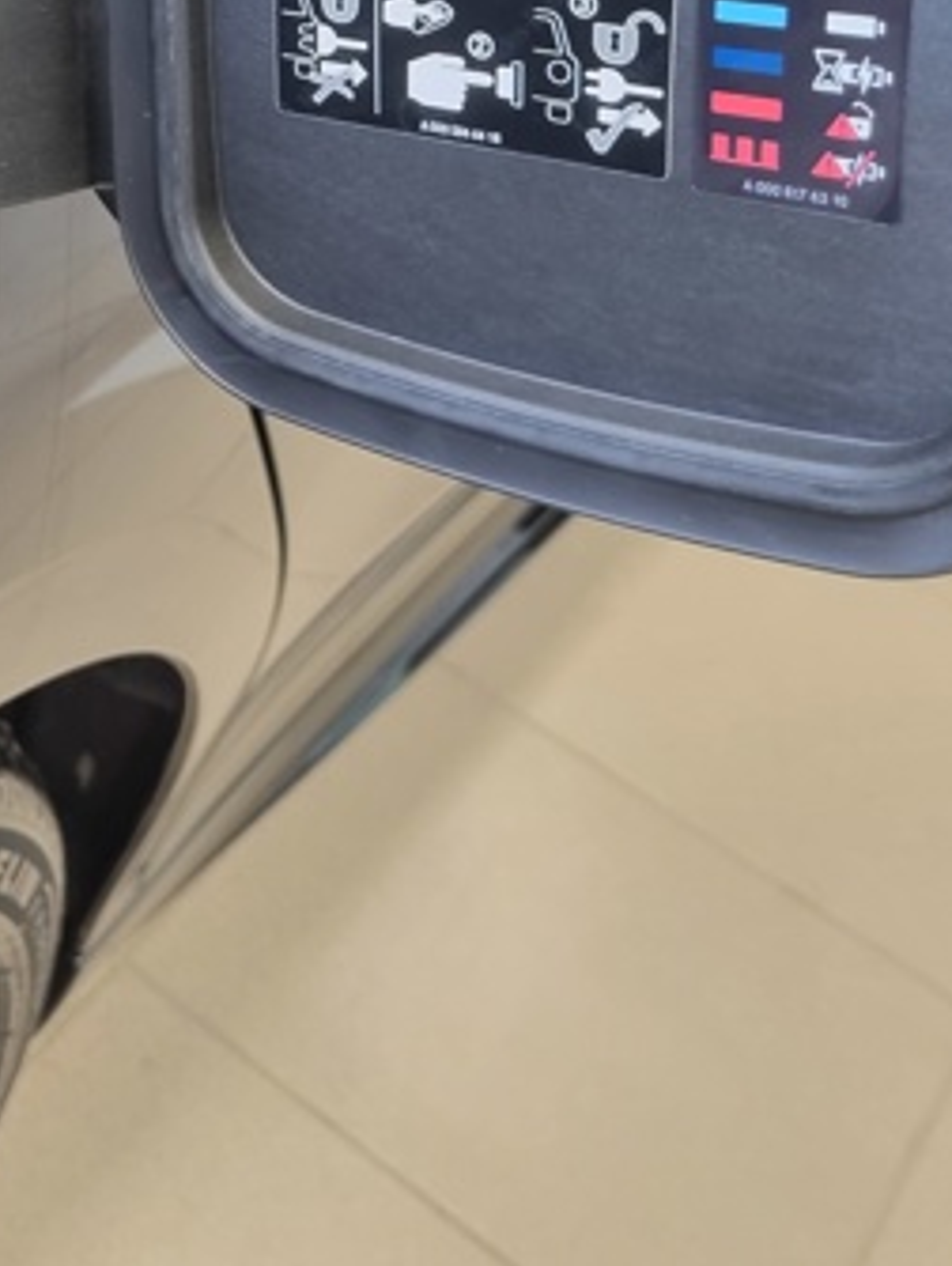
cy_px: 197
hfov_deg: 21.1
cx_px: -351
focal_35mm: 62
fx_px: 2269
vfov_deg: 30.2
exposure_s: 1/41
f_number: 1.8
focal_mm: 5.4
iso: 200
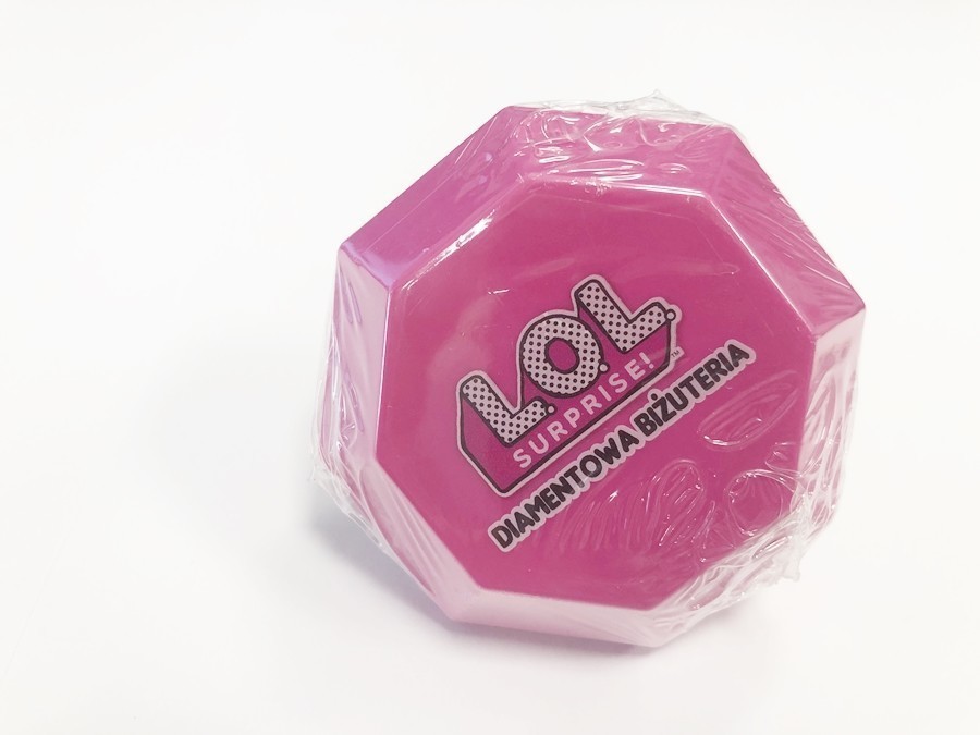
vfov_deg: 49.7
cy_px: 368
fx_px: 793
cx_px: 490
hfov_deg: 63.4
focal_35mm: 28
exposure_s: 1/30
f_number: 1.8
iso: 32
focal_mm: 4
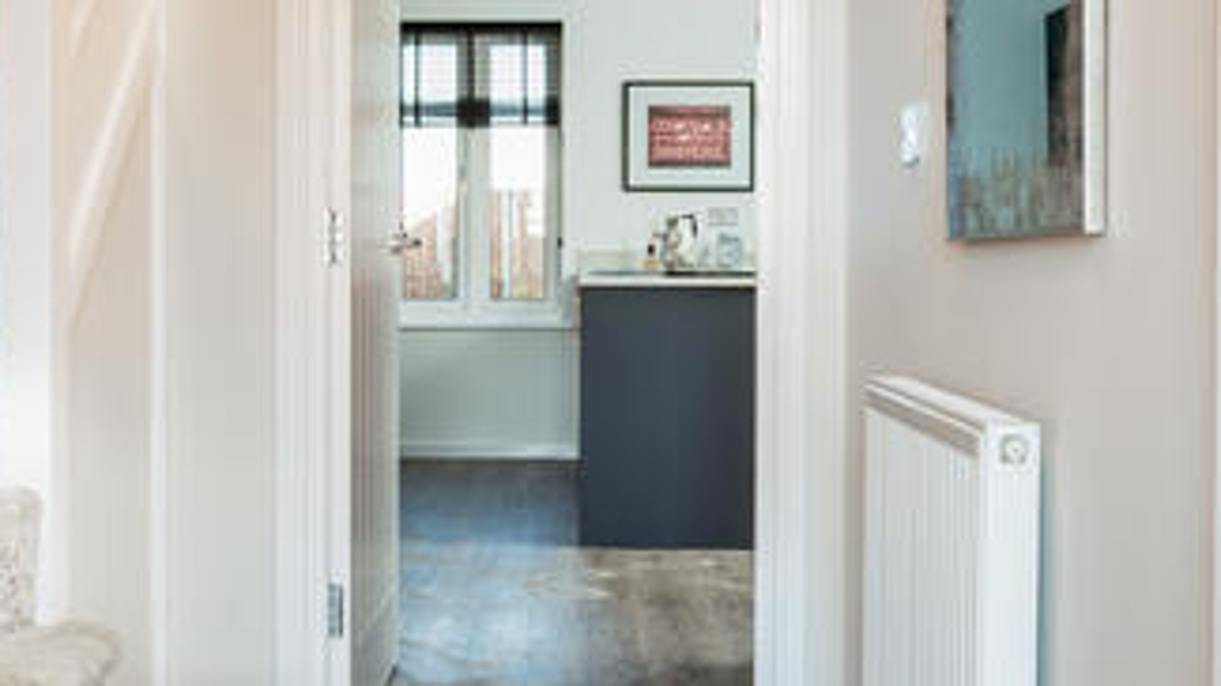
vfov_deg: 22.6
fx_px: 1715
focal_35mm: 53
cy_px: 318
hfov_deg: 39.2
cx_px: 558
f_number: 9
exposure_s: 1/20
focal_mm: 16
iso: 125
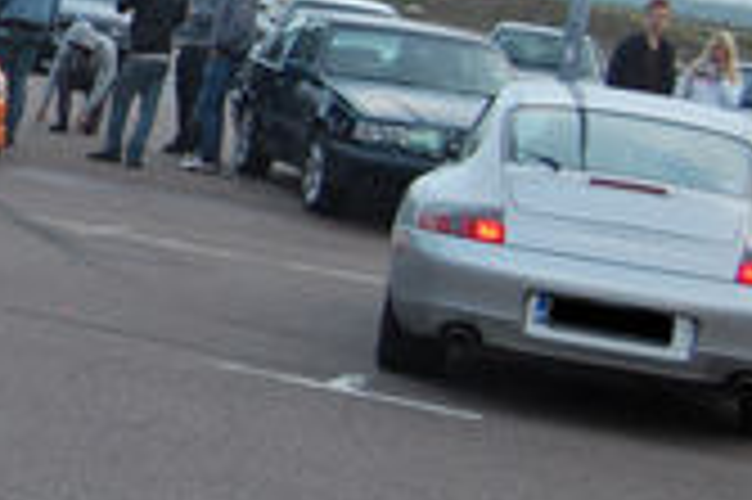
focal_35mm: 138
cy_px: 36
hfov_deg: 14.2
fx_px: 2880
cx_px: -239
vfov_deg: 9.9
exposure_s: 1/100
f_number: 5
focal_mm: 24
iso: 400
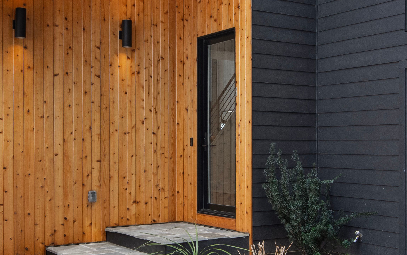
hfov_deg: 36.7
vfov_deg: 23.4
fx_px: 613
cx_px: 218
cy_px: 156
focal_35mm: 55
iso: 200
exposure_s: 1/60
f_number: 8
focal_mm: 15
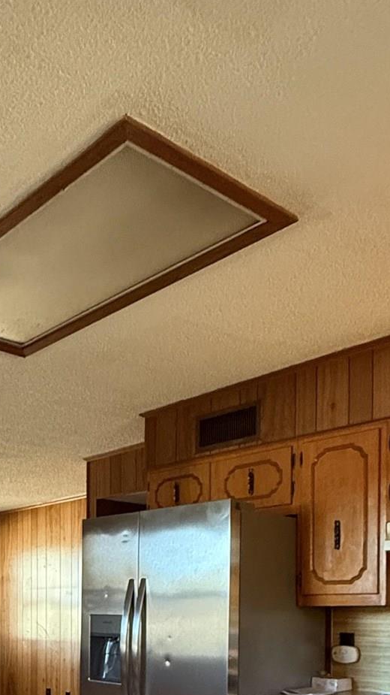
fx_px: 699
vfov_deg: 47.6
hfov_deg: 29.2
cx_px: 1
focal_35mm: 38
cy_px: 622
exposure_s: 1/60
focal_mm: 2.22
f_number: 2.2
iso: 640
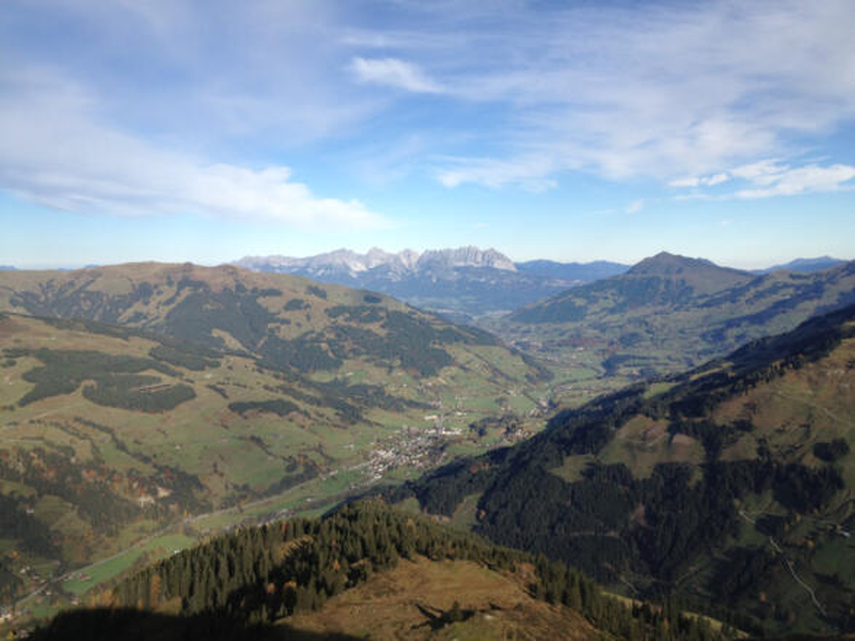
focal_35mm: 35
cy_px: 320
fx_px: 864
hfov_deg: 52.6
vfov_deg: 40.7
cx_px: 428
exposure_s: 1/1842
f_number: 2.4
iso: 50
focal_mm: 4.3
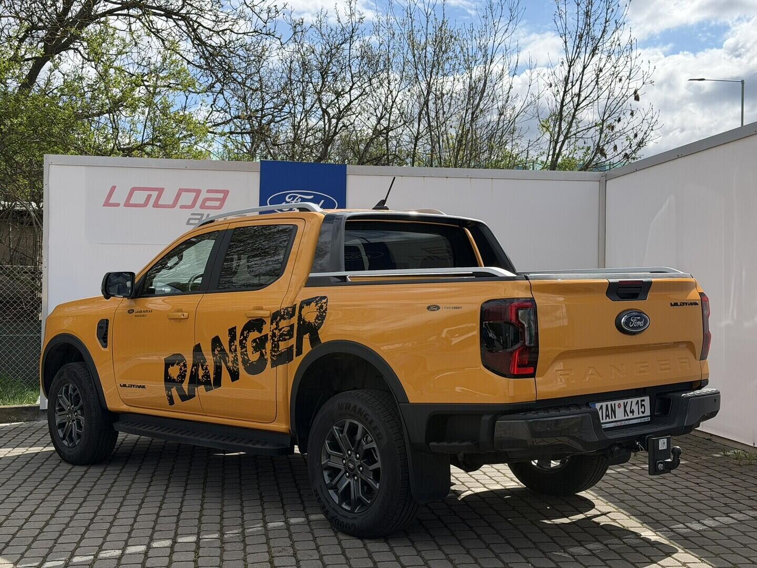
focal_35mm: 48
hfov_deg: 39.7
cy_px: 284
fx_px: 1050
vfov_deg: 30.3
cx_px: 378
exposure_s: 1/6024
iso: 64
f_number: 1.78
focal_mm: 6.76
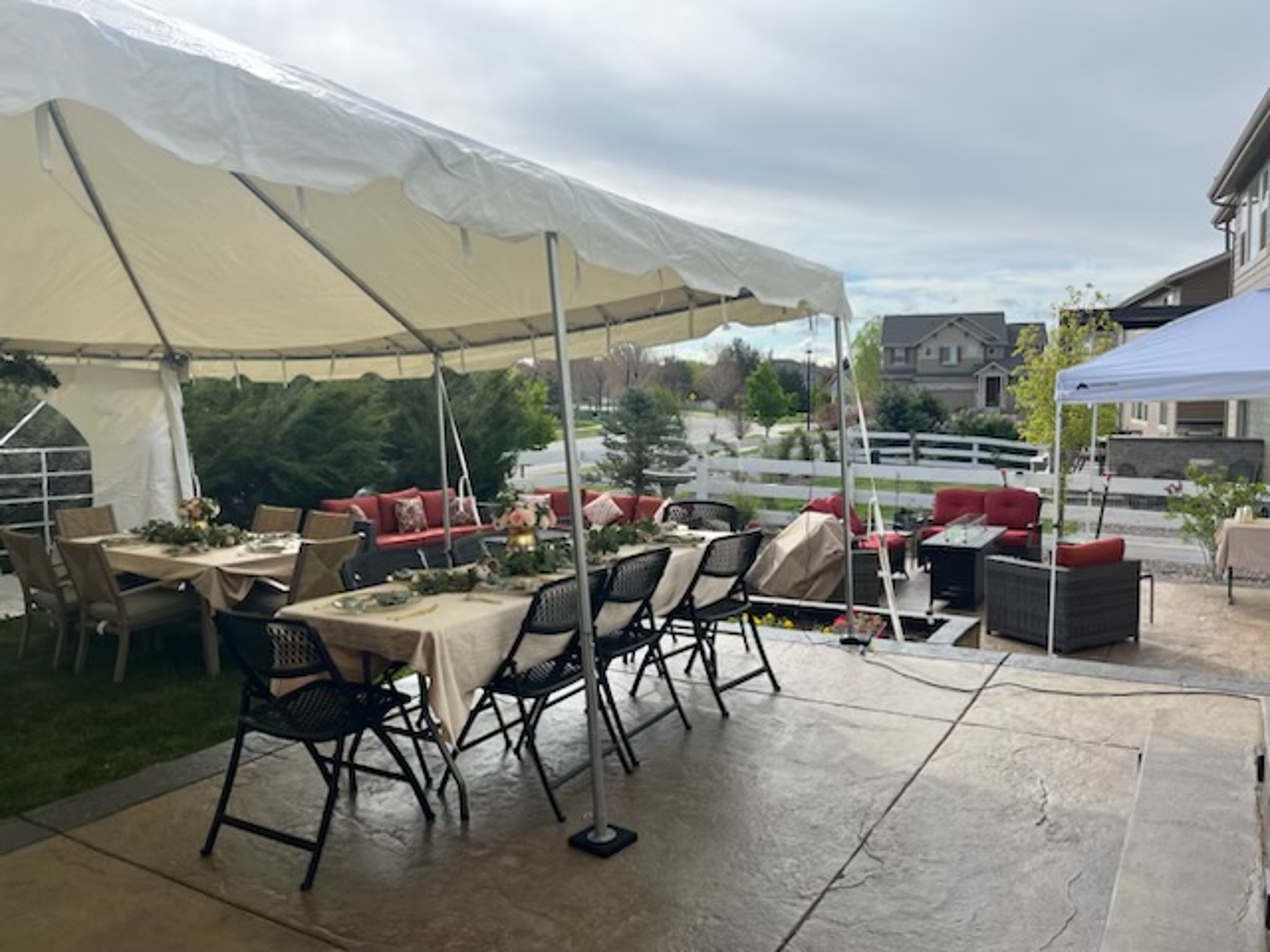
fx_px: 954
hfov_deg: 67.3
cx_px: 635
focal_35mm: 26
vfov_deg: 53.1
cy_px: 476
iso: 50
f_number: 1.6
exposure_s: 1/2688
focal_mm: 5.1
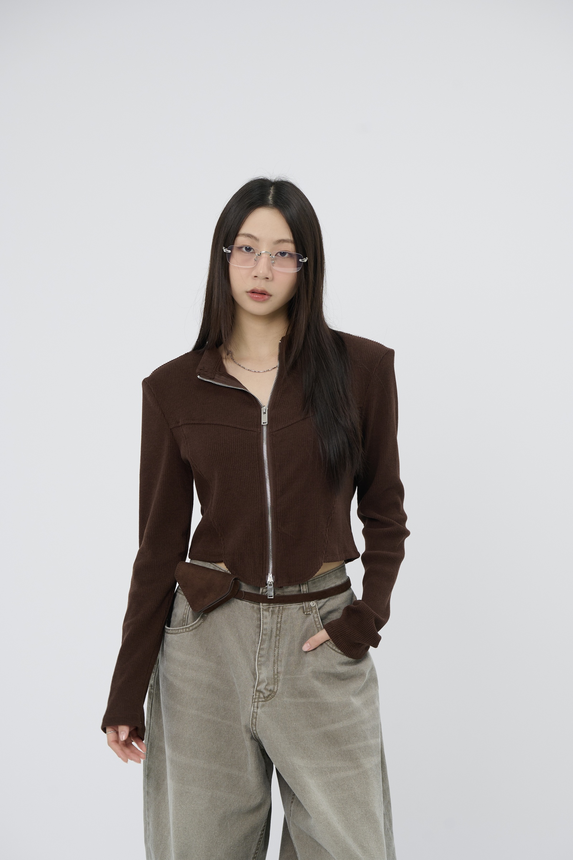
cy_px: 430
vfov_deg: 18.6
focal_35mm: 110
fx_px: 2626
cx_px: 286
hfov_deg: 12.5
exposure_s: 1/125
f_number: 5.6
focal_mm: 110
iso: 400
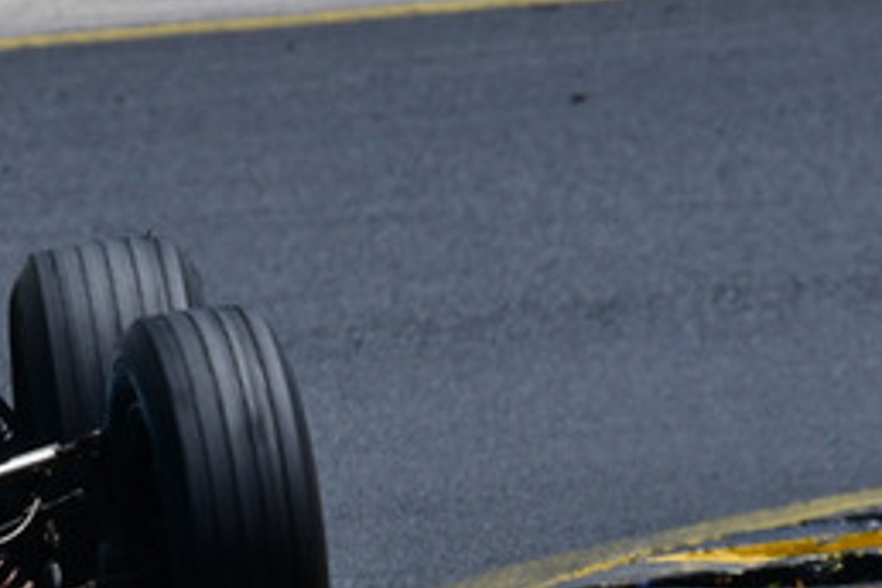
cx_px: -106
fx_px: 45591
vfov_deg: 0.7
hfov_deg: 1.1
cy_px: 366
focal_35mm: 1861
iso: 320
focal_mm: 400
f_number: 13
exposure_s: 1/640
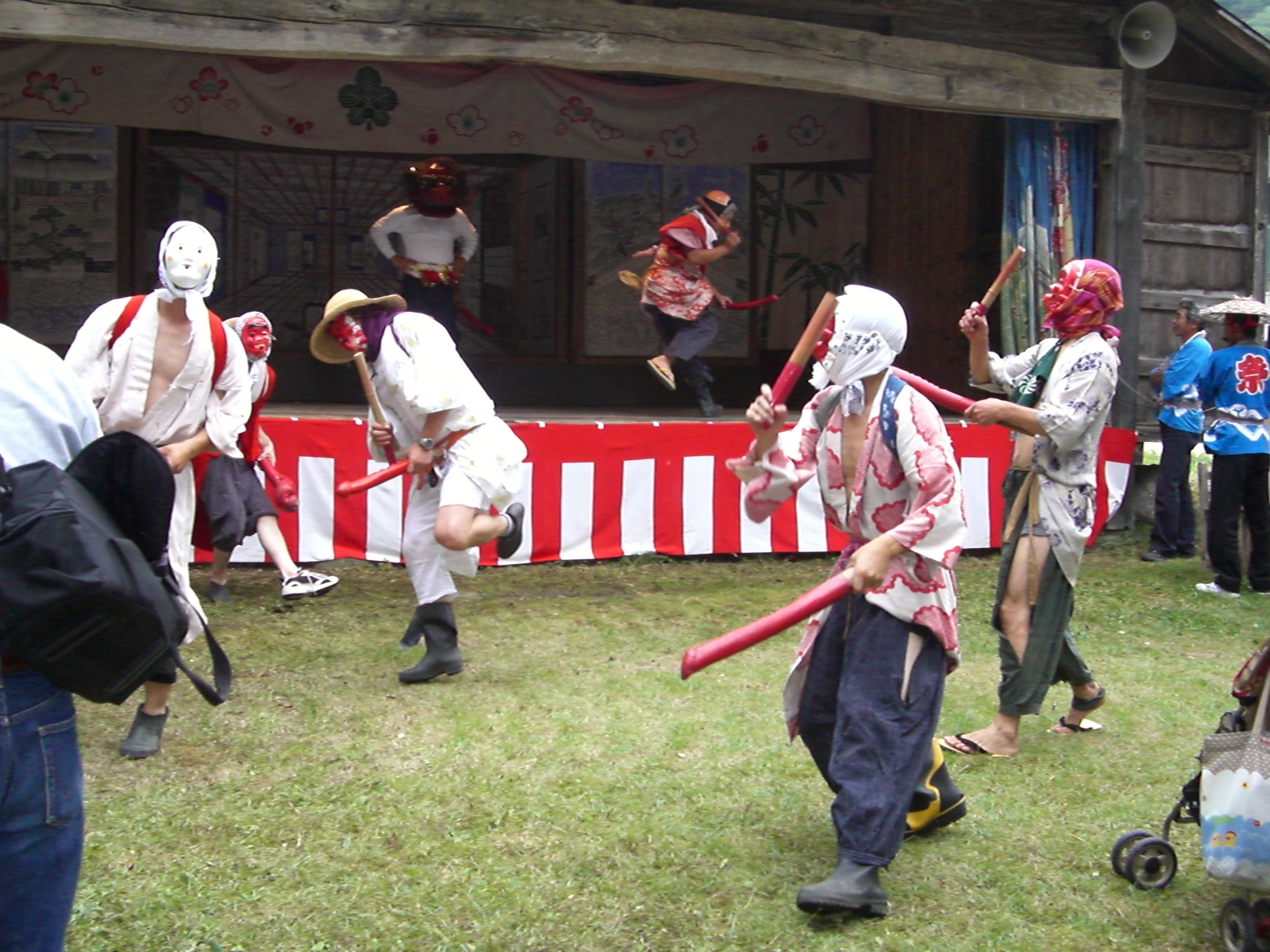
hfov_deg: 41.2
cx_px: 635
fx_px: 1688
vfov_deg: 31.5
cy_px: 476
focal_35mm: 46
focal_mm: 9.6
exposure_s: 1/200
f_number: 3.1
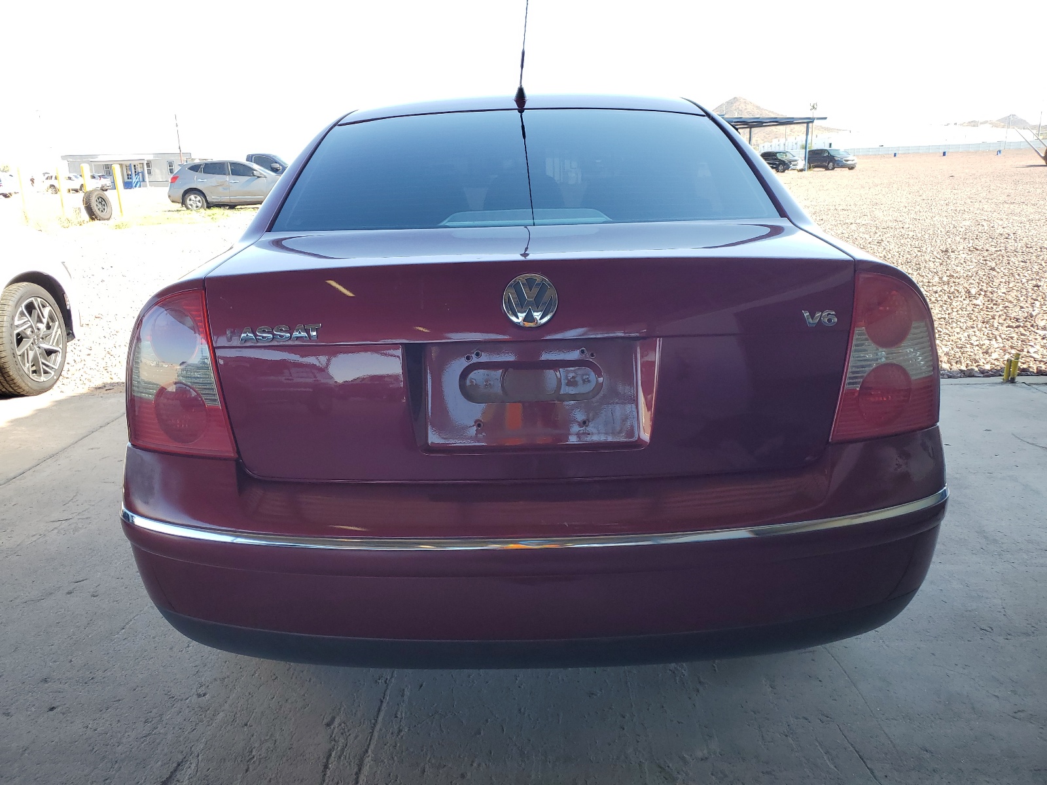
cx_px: 524
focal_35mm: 26
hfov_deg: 67.3
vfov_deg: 53.1
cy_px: 392
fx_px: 786
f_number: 1.5
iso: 50
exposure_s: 1/500
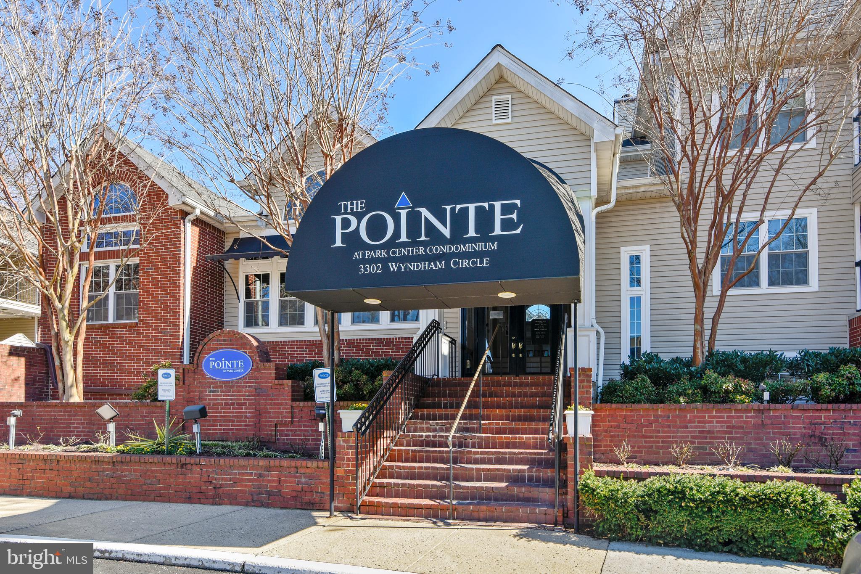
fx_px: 430
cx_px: 430
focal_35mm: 18
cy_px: 287
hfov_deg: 90.0
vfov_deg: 67.4
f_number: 6.3
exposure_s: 1/160
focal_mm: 18
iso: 100
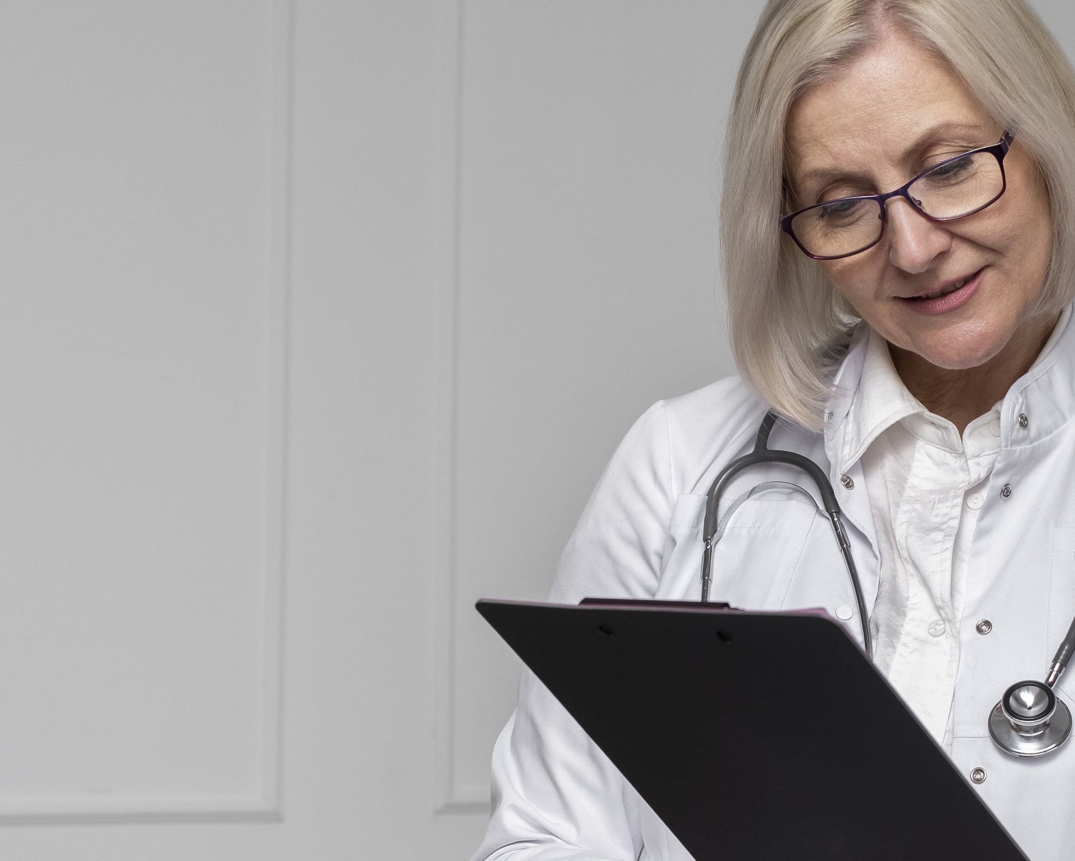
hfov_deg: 16.2
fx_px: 3787
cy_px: 703
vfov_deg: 12.9
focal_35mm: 119
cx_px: 601
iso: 250
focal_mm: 35
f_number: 4
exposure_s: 1/160
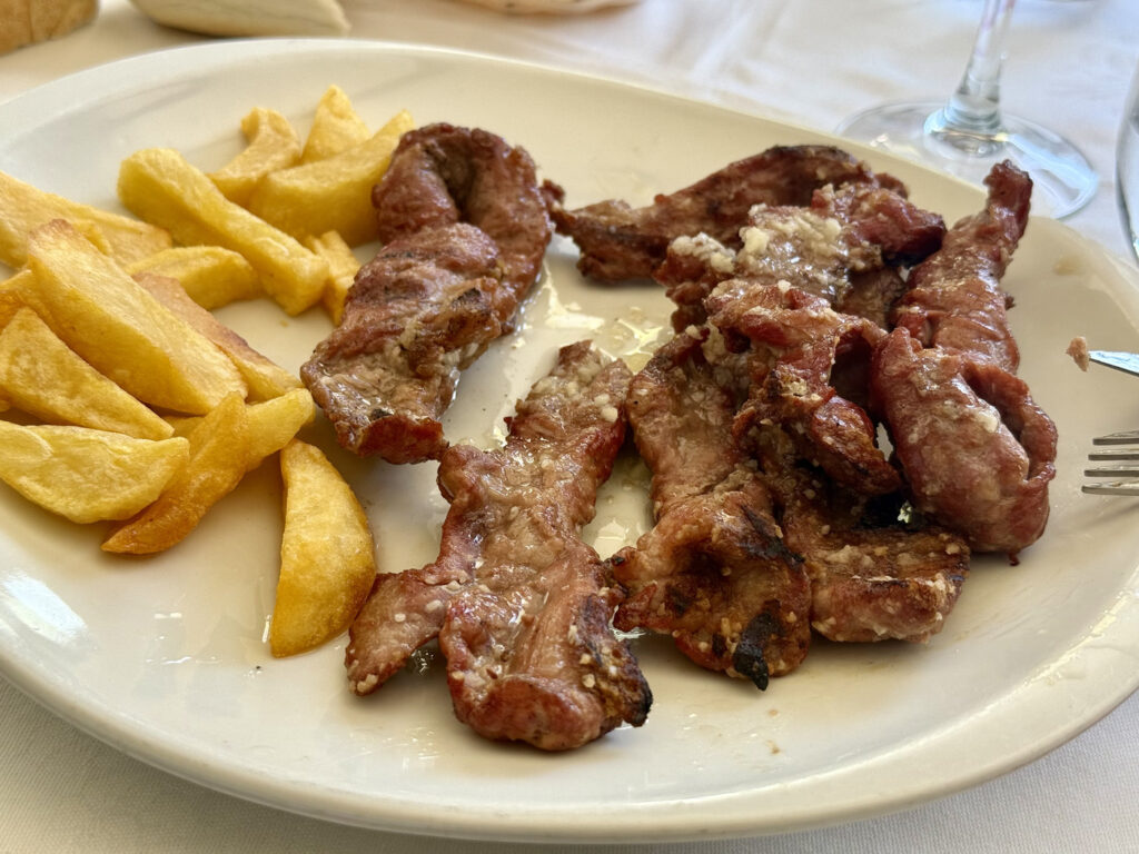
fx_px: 1579
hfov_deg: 39.7
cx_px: 570
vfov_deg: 30.3
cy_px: 427
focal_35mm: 48
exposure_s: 1/121
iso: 64
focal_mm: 6.76
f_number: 1.78
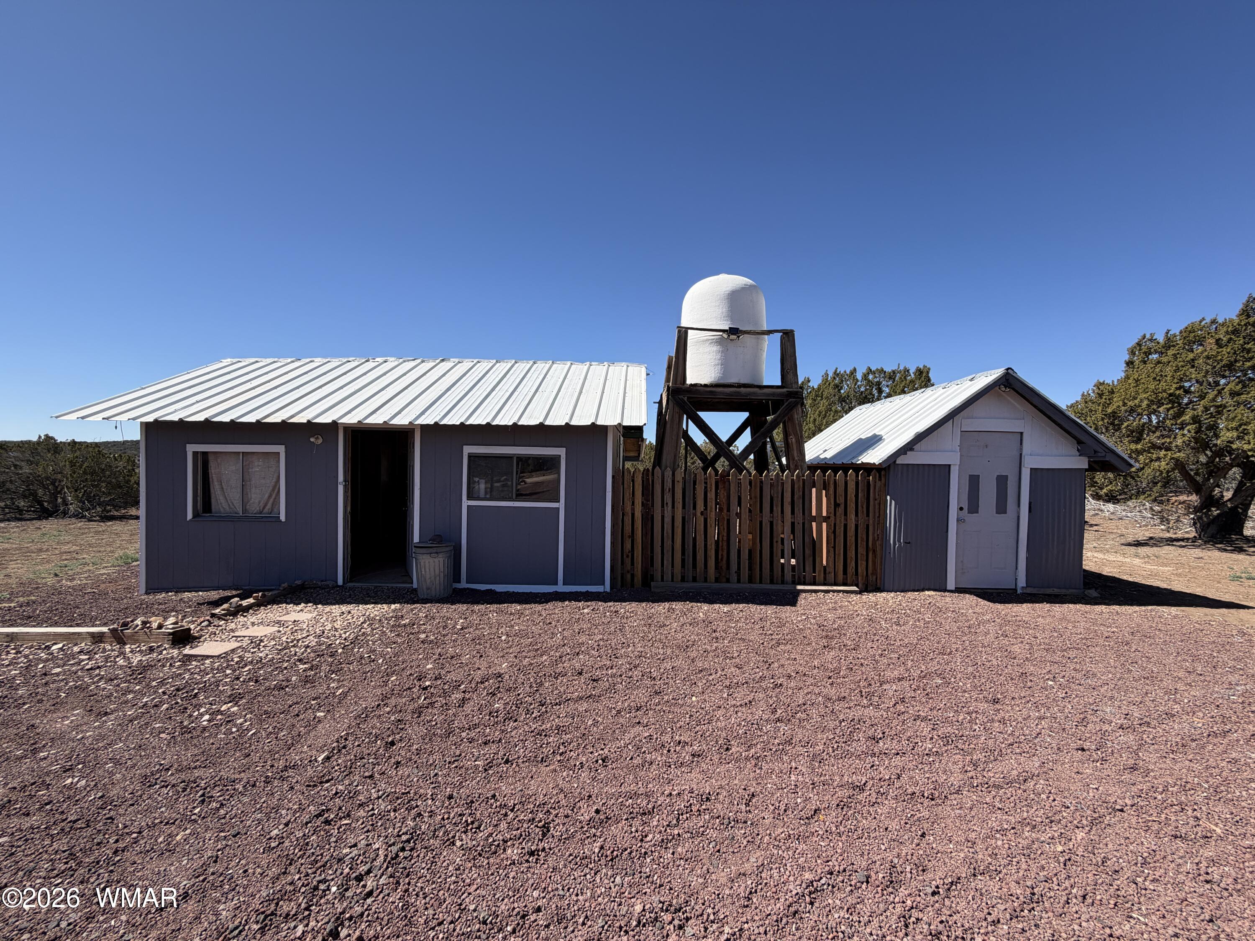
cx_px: 628
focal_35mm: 14
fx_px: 508
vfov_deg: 85.7
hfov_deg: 102.1
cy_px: 470
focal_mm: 2.22
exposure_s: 1/770
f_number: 2.2
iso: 25
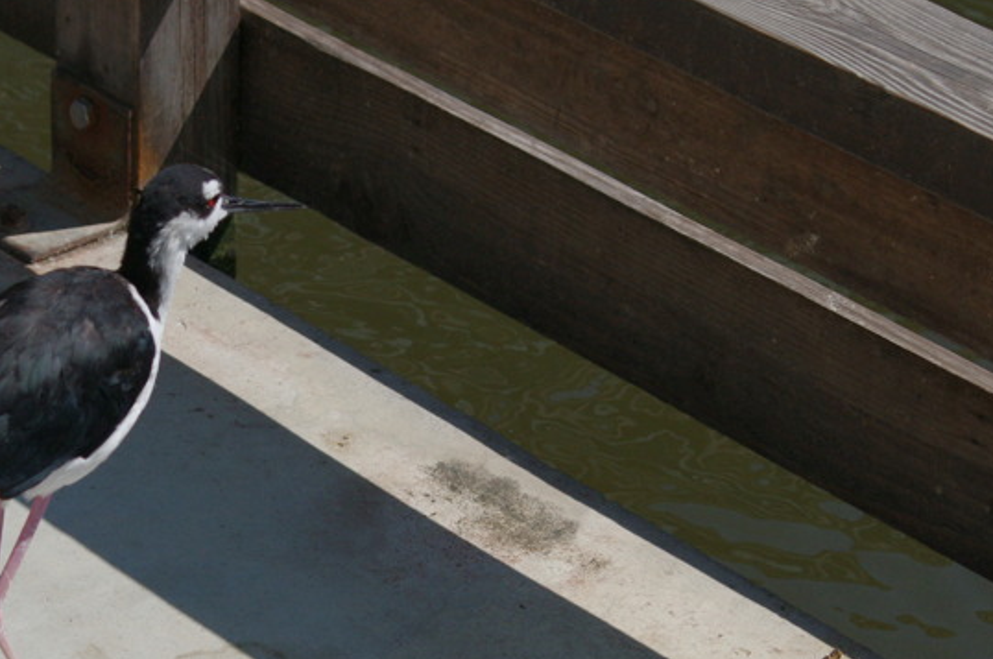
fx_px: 4297
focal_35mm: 156
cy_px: 393
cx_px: 234
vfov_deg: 8.8
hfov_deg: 13.1
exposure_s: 1/2500
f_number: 5.6
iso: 400
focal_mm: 55
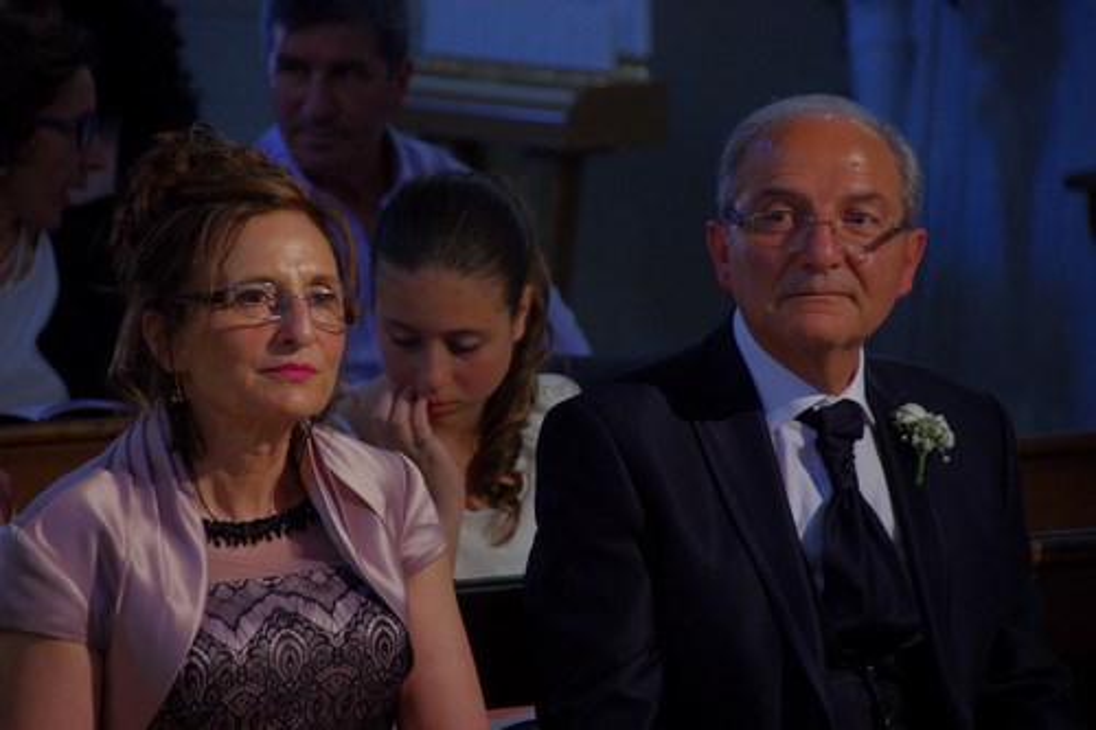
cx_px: 548
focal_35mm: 270
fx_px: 8217
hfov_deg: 7.6
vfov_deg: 5.1
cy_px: 365
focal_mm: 180
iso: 1600
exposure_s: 1/60
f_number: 6.3
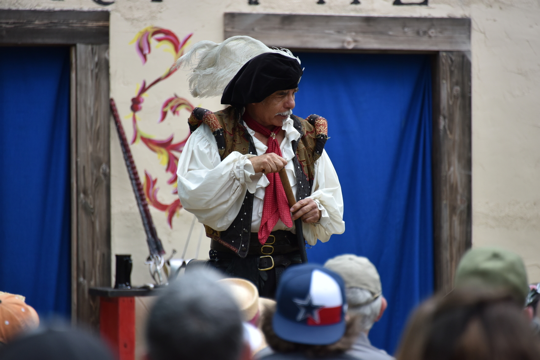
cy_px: 180
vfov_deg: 4.6
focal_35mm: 300
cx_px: 270
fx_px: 4501
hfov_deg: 6.9
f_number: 5.6
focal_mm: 300
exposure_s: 1/640
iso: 800
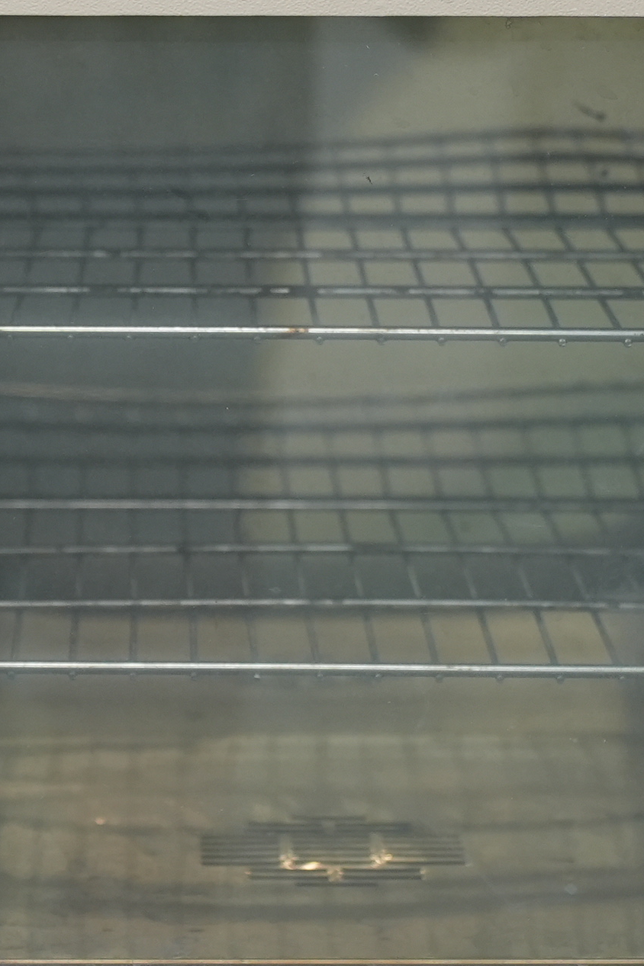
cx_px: 242
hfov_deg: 8.0
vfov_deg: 12.0
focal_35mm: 171
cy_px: 294
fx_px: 4591
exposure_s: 1/50
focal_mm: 47
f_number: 3.2
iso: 1000
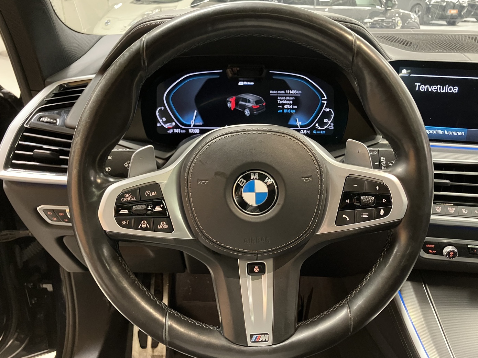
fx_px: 401
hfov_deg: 61.6
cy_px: 177
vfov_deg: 48.2
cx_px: 247
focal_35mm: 29
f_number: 1.8
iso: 500
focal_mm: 3.99
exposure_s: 1/30
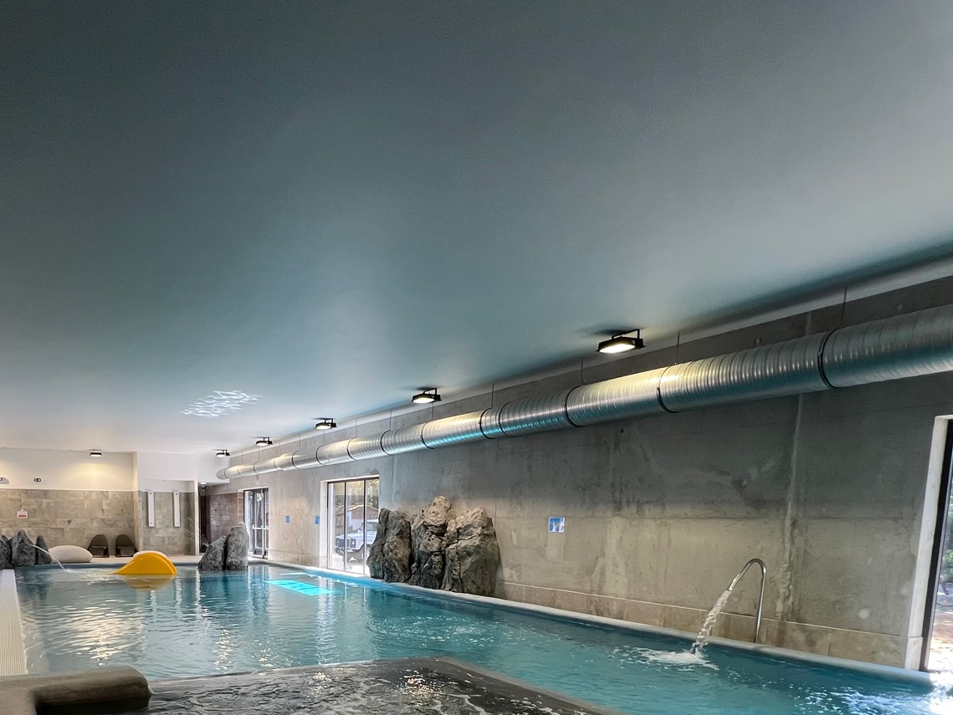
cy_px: 612
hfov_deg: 71.8
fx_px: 633
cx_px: 321
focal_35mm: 23
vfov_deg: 53.3
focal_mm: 1.57
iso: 50
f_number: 1.8
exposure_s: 1/122
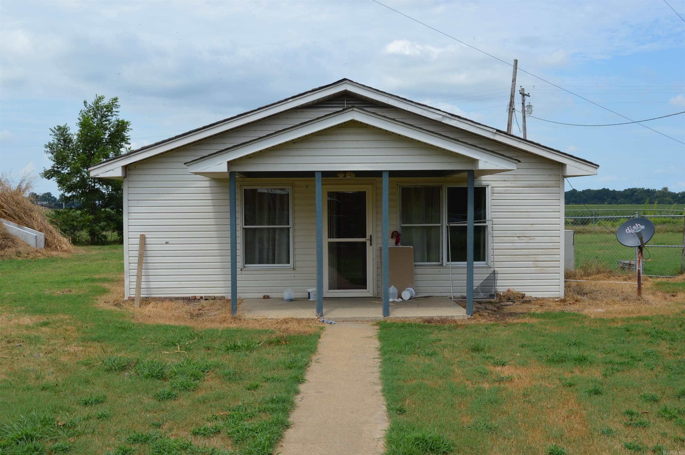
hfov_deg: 49.6
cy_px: 228
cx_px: 342
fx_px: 741
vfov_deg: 34.1
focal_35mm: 39
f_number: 8
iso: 100
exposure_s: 1/250
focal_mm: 26
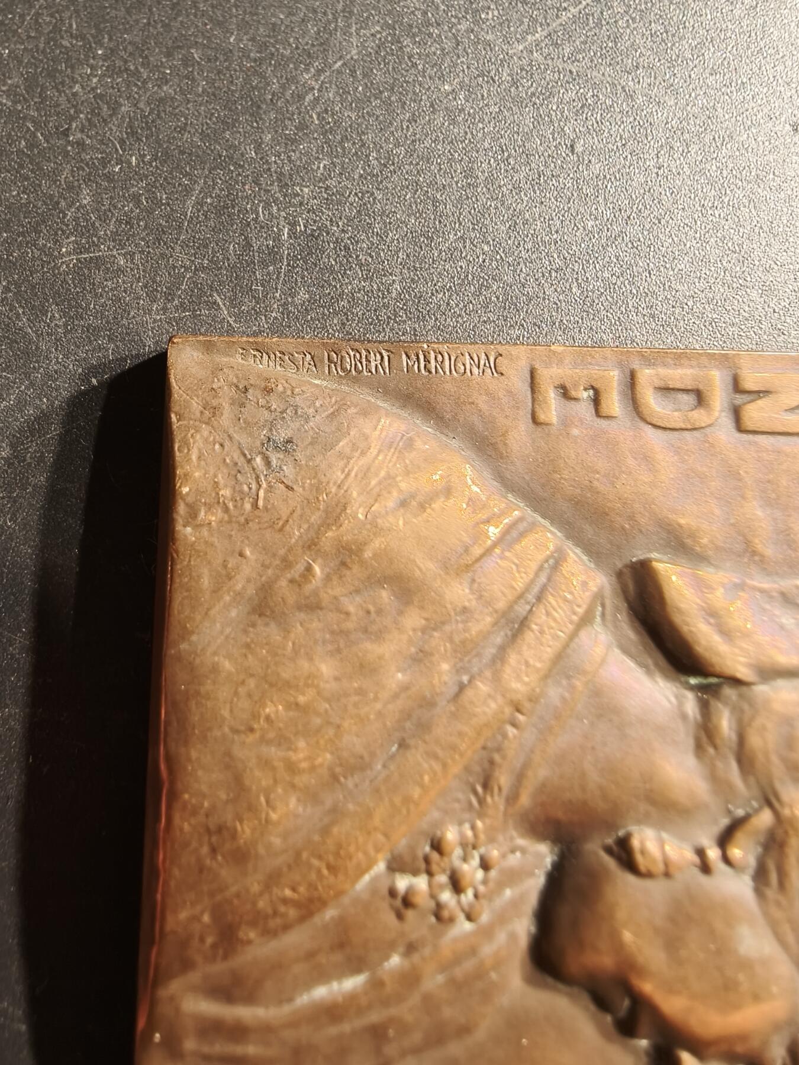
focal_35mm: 23
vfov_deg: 73.9
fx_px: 708
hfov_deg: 58.9
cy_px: 532
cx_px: 400
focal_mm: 2.32
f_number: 2
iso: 160
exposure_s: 1/50.5
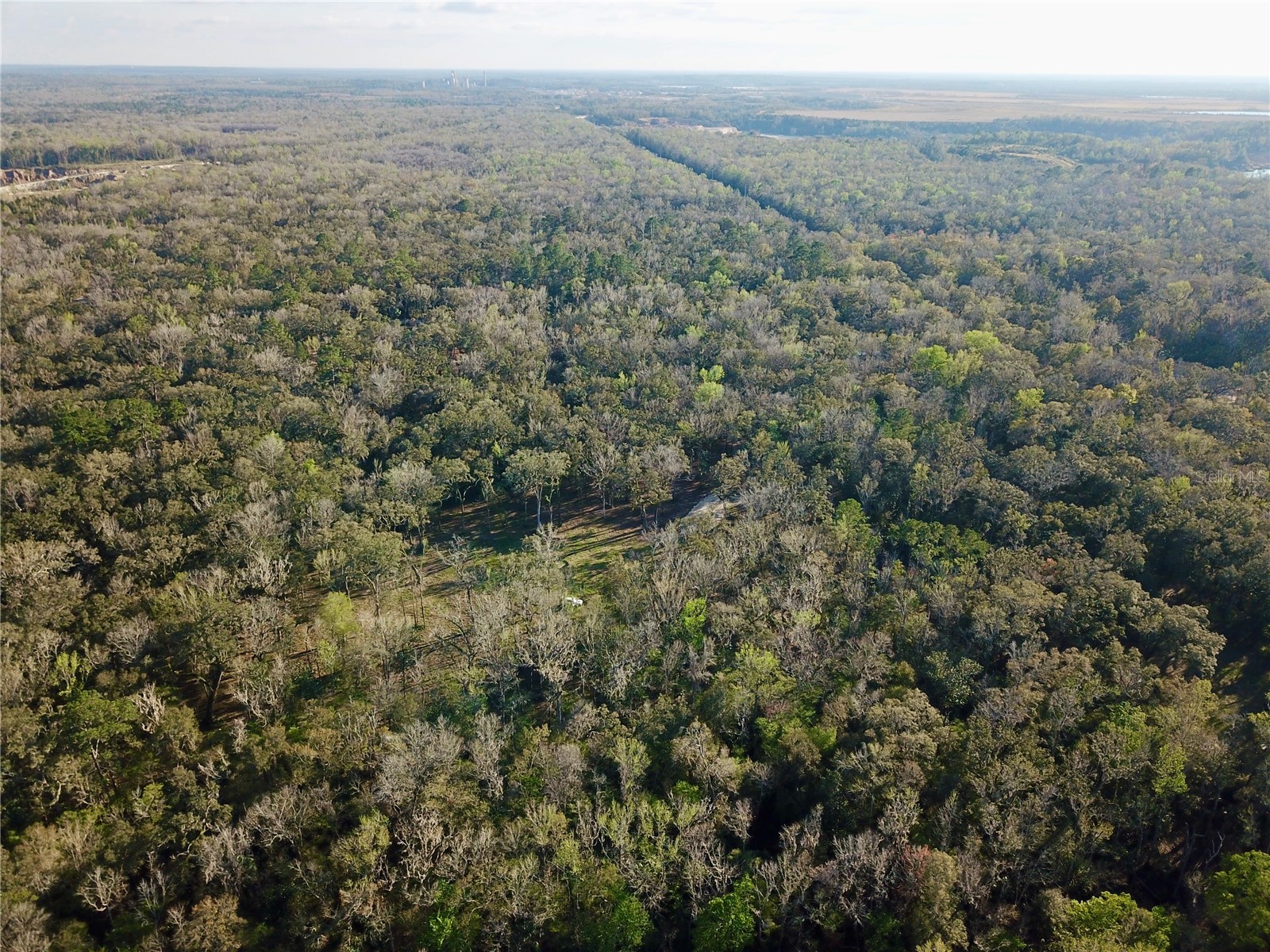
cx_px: 635
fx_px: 954
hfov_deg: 67.3
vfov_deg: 53.1
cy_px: 476
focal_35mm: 26
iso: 100
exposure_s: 1/733
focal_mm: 4.73
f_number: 2.2
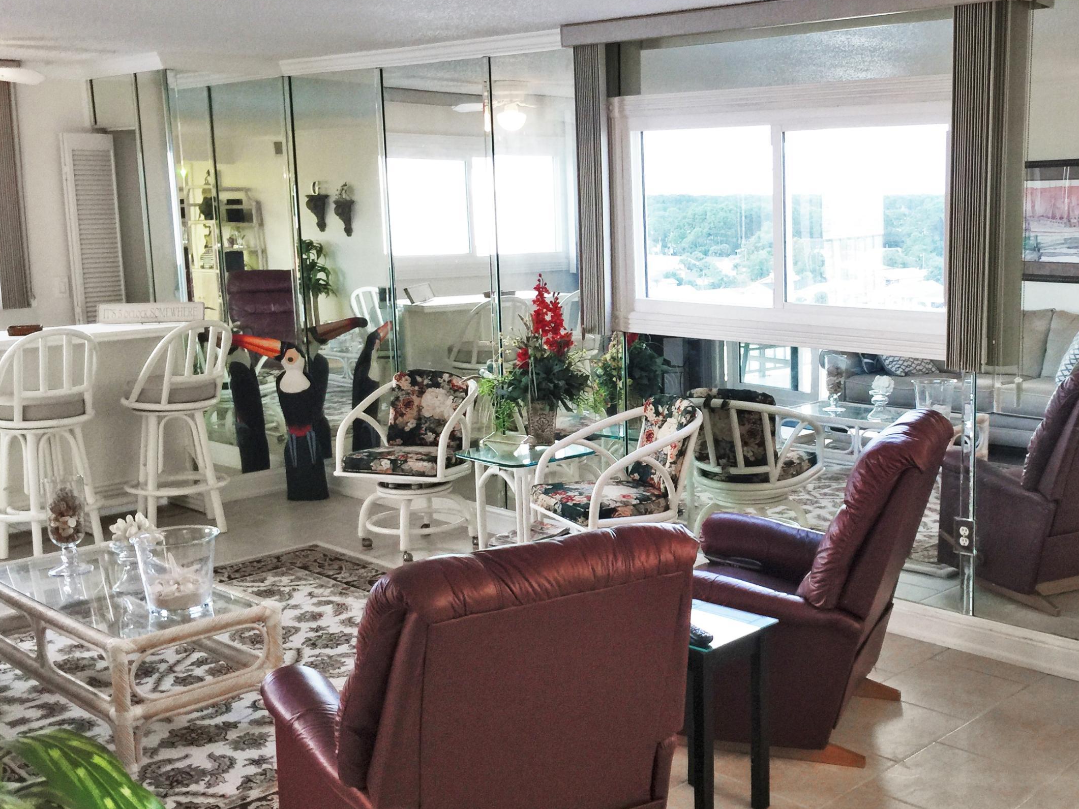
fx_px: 1278
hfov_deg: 44.9
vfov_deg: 35.1
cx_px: 742
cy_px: 418
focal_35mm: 41
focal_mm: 4.15
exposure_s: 1/30
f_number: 2.2
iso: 40
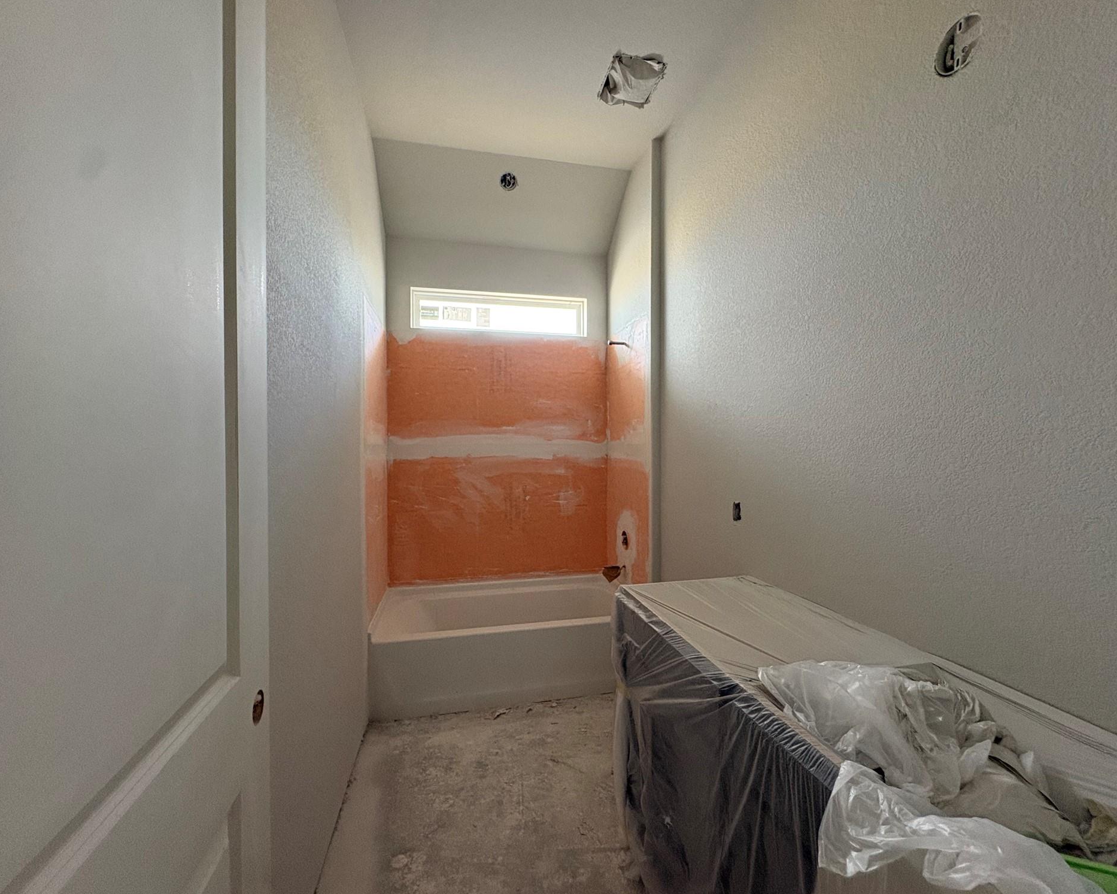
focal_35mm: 15
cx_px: 572
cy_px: 457
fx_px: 496
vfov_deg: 84.0
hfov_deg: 96.8
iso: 320
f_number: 2.2
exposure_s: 1/60
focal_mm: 2.22
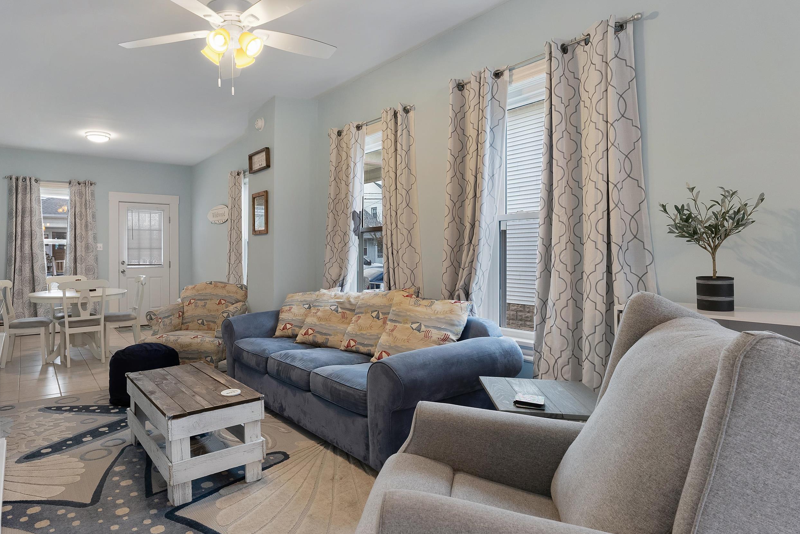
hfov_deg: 79.8
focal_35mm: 21
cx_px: 314
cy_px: 252
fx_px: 469
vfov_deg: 59.2
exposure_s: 1/10
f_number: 7.1
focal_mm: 17.1
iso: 320
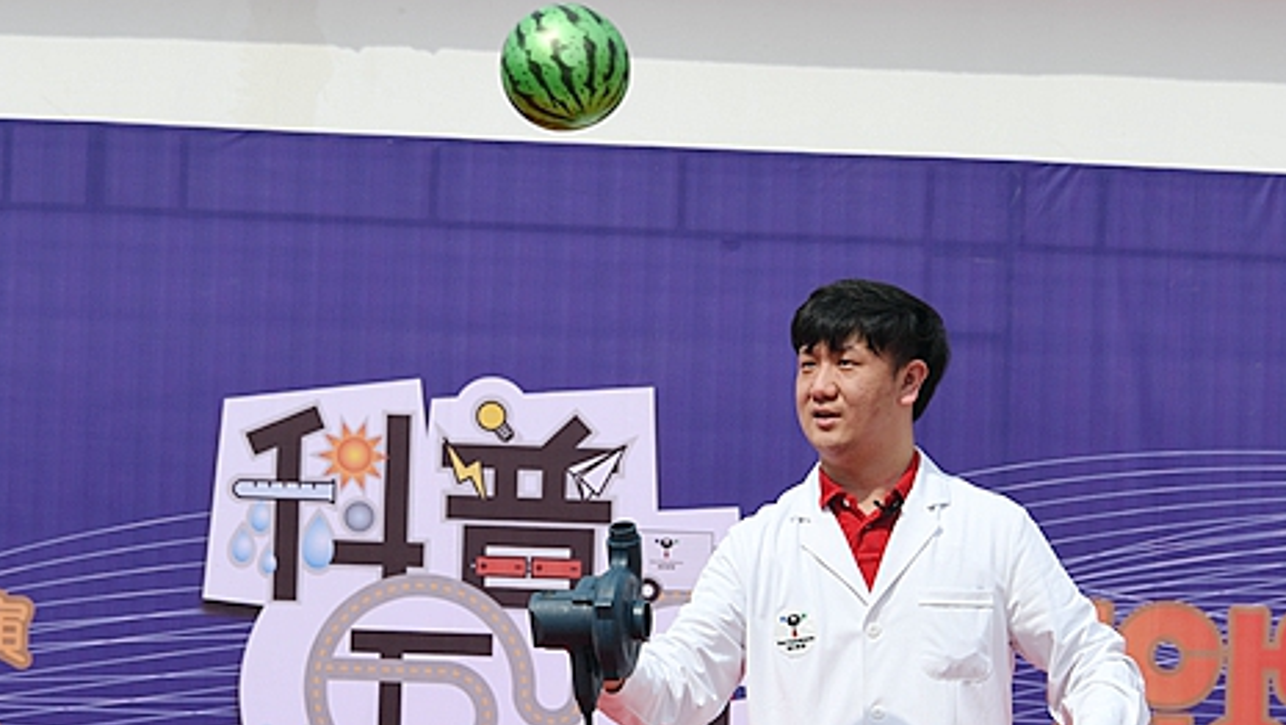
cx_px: 503
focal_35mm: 209
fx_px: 7130
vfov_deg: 5.8
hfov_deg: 10.3
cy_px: 508
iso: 64
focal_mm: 116
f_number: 7.1
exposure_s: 1/250
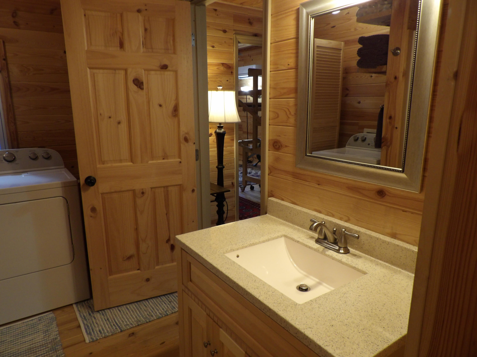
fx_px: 331
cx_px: 238
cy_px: 178
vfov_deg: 56.8
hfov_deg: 71.6
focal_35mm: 24
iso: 200
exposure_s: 1/23
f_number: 3.2
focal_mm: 4.3
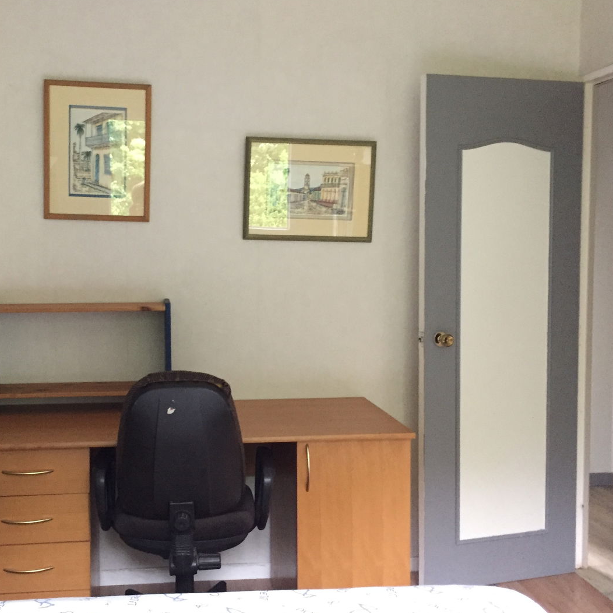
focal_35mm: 39
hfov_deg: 42.5
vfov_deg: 42.8
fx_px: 781
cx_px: 226
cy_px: 295
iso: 500
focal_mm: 4.15
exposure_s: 1/17
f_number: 2.2
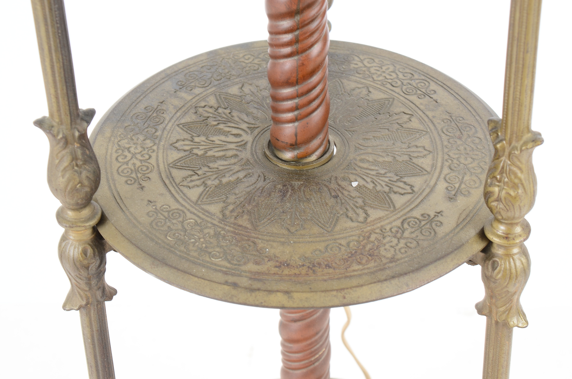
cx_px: 286
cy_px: 190
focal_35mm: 82
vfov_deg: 16.5
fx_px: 1308
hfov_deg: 24.7
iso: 320
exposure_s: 1/60
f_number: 10
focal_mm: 55
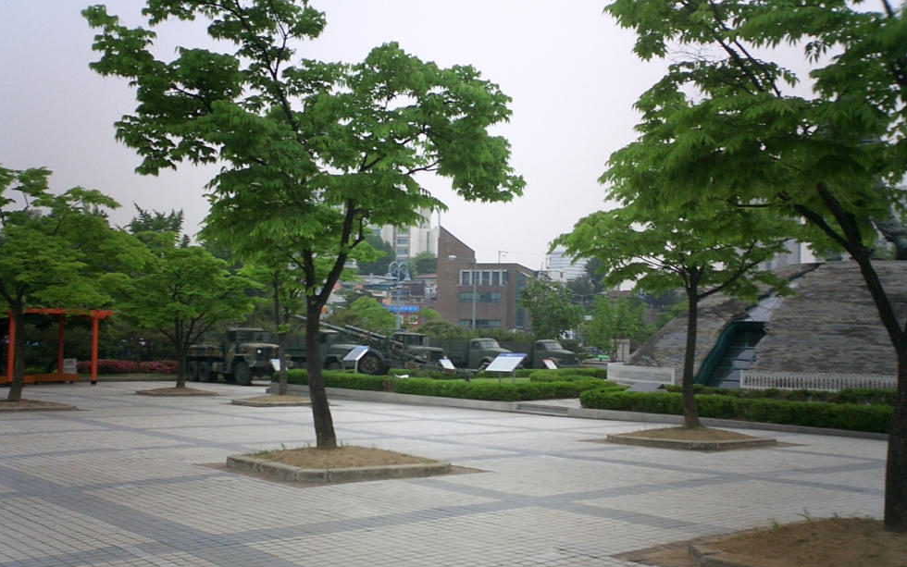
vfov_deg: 31.9
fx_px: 989
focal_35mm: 40
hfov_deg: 49.3
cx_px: 445
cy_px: 331
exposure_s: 1/80
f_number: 3.5
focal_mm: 5.6
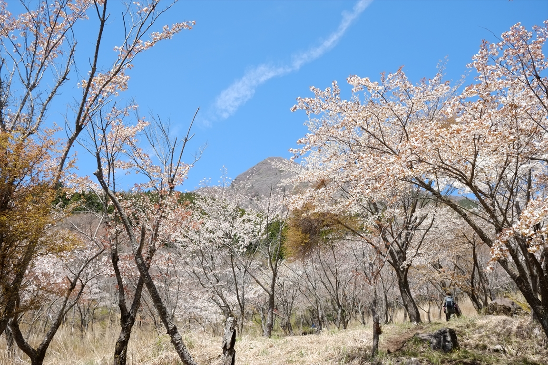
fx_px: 502
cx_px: 274
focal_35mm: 33
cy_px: 182
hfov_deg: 57.2
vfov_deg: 40.0
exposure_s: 1/500
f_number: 5
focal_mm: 22.3
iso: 200
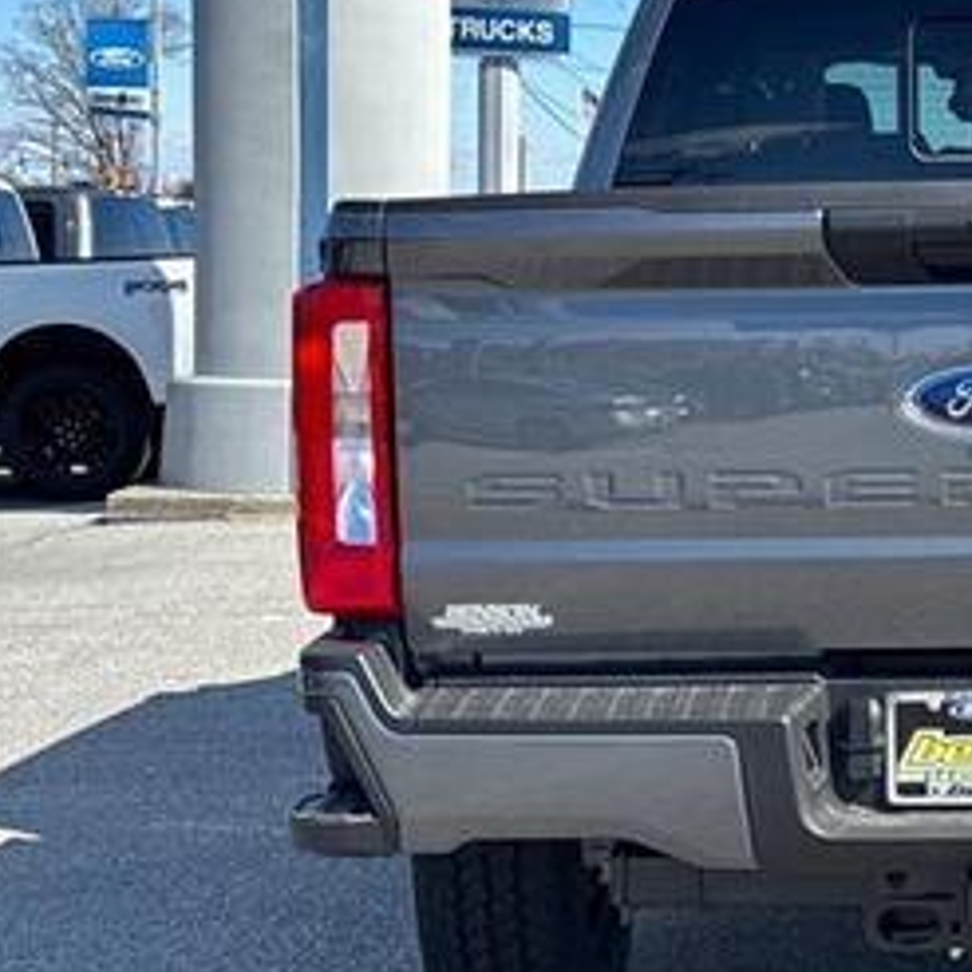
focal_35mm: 87
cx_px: 972
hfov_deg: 19.4
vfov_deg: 19.9
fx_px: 2764
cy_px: 529
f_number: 1.78
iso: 64
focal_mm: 6.76
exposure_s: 1/2415
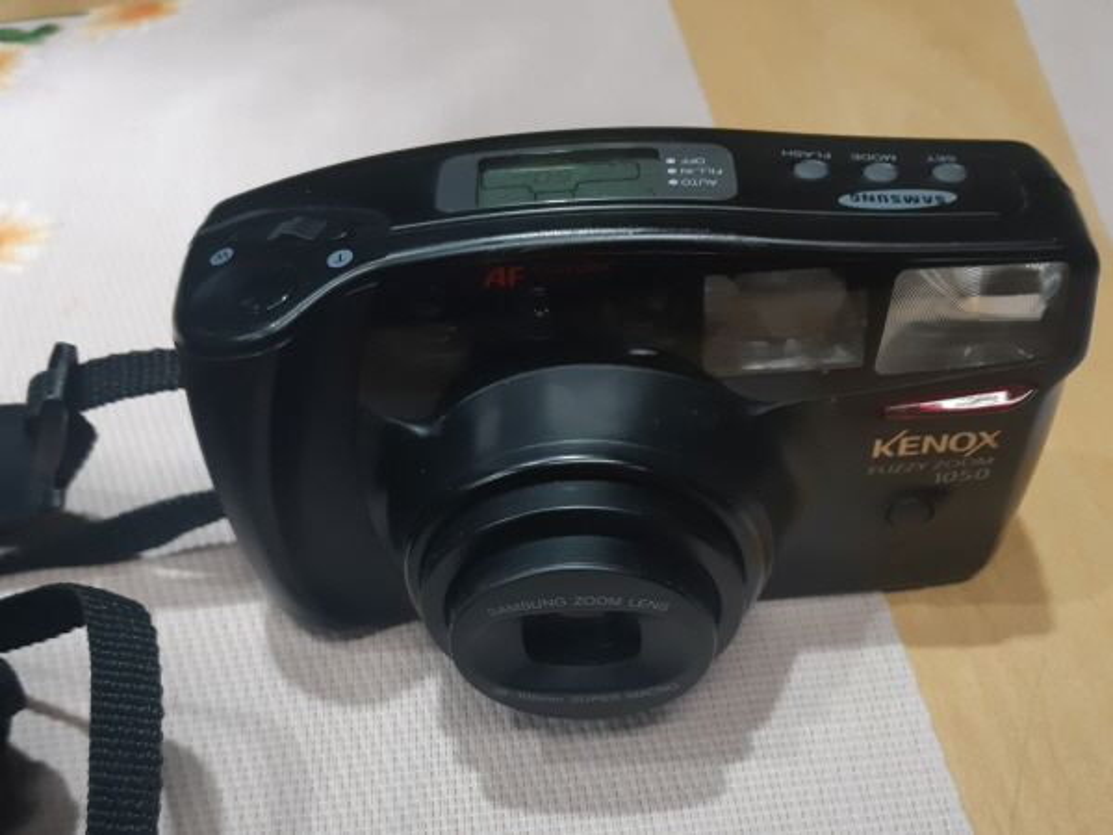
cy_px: 418
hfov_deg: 67.3
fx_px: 836
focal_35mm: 26
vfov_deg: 53.1
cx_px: 556
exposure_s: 1/60
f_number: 1.7
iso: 100
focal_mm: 3.93
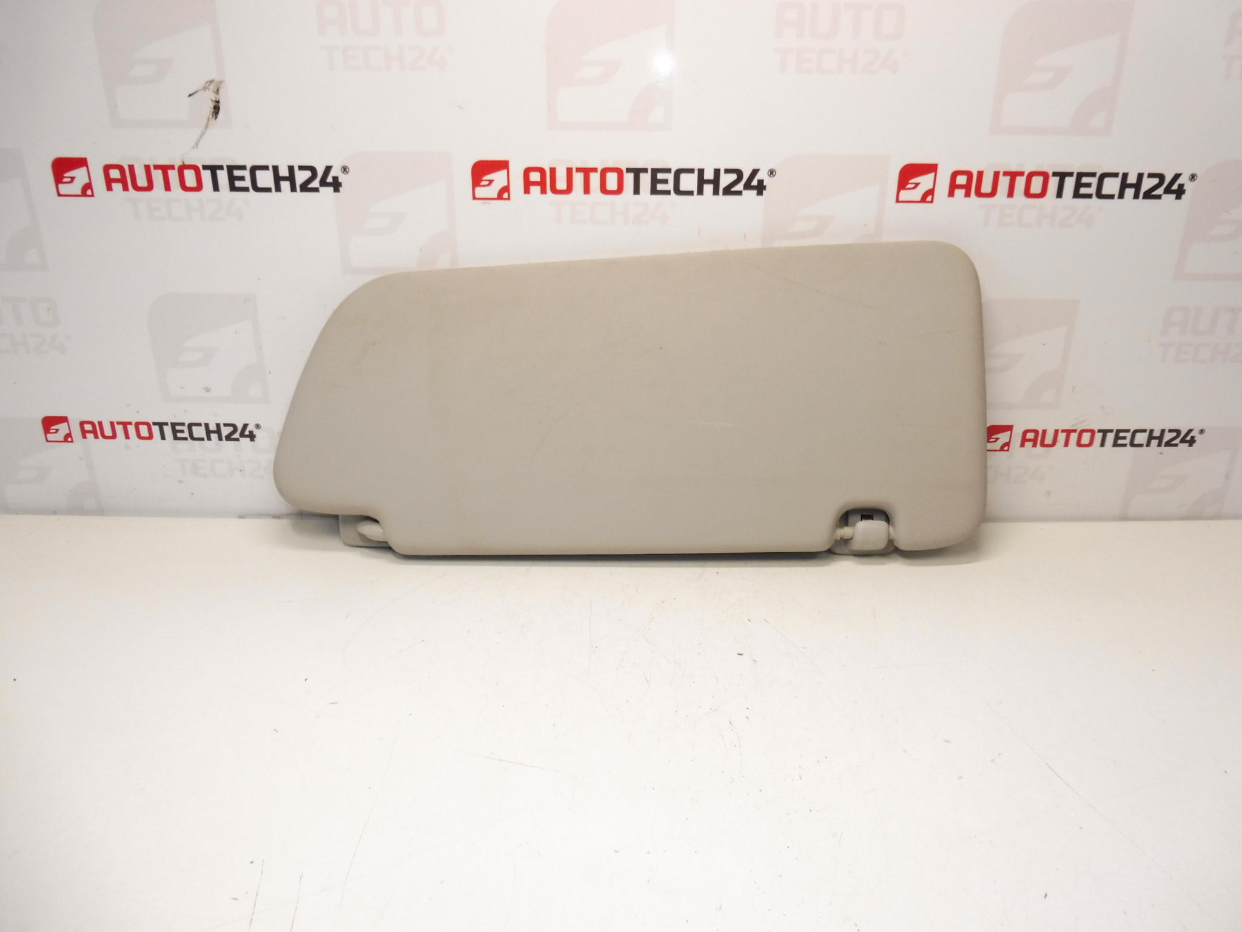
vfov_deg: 56.8
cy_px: 466
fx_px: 861
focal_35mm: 24
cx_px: 621
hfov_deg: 71.6
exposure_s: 1/80
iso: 200
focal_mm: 4.3
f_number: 3.5
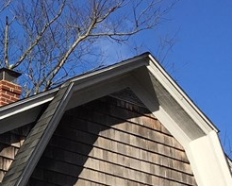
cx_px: -134
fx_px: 811
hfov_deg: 14.9
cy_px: 348
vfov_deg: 11.9
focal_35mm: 118
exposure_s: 1/1603
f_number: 2.2
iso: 25
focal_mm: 4.15
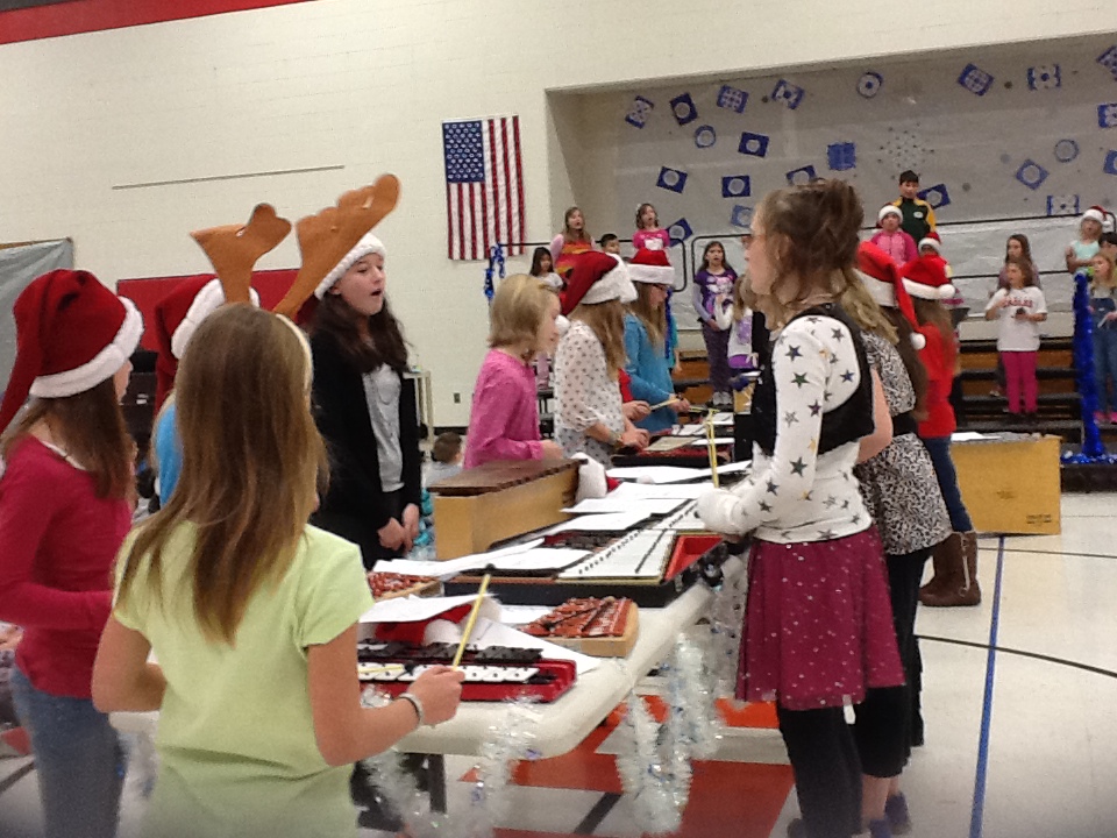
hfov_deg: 42.9
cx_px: 558
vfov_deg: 32.9
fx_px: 1420
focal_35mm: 44
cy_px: 419
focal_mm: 2.03
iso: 100
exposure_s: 1/30
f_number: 2.4
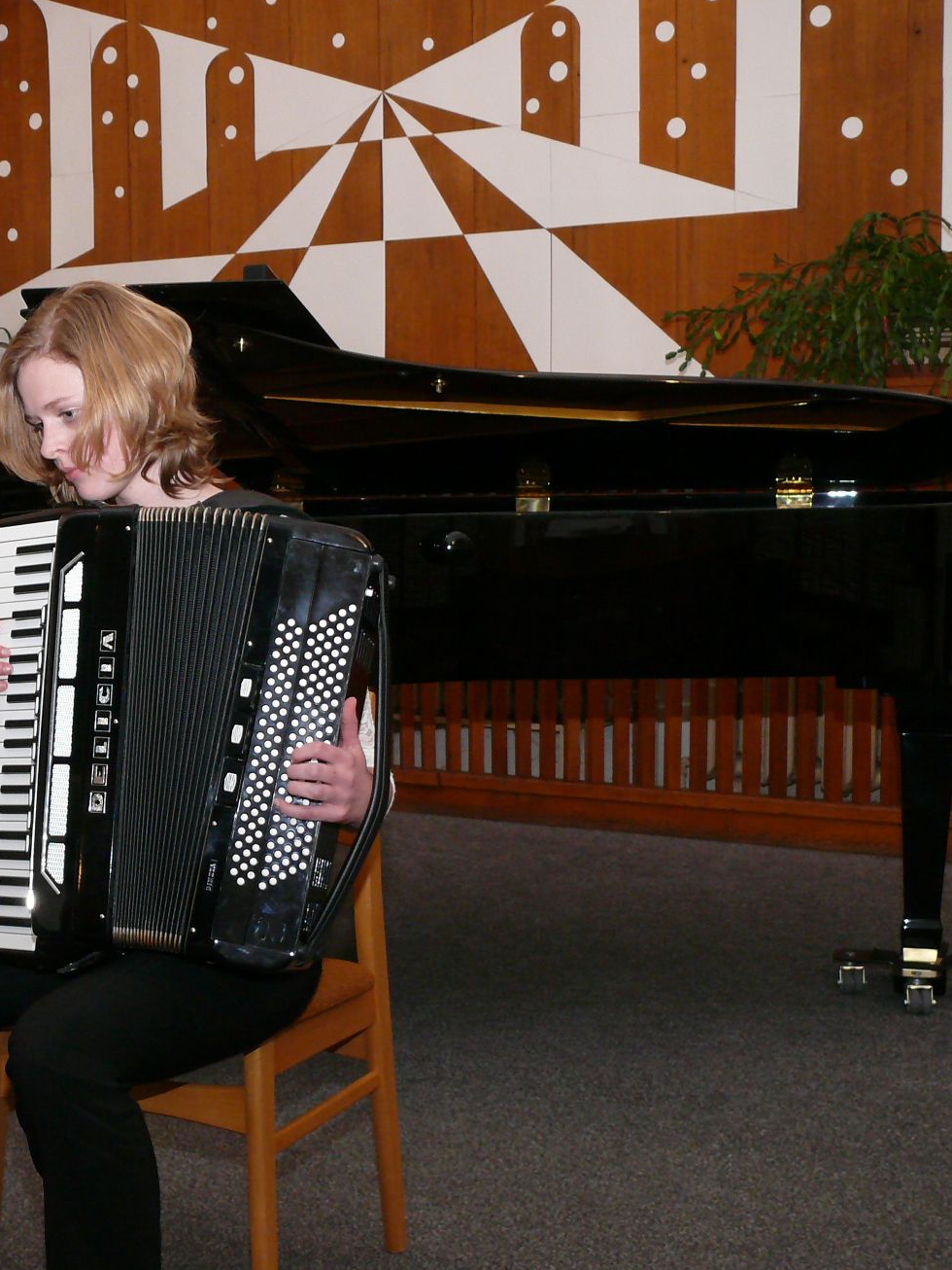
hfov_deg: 24.3
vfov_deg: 33.2
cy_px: 711
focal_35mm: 58
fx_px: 2126
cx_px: 49
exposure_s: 1/50
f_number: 2.8
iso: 200
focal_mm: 7.9
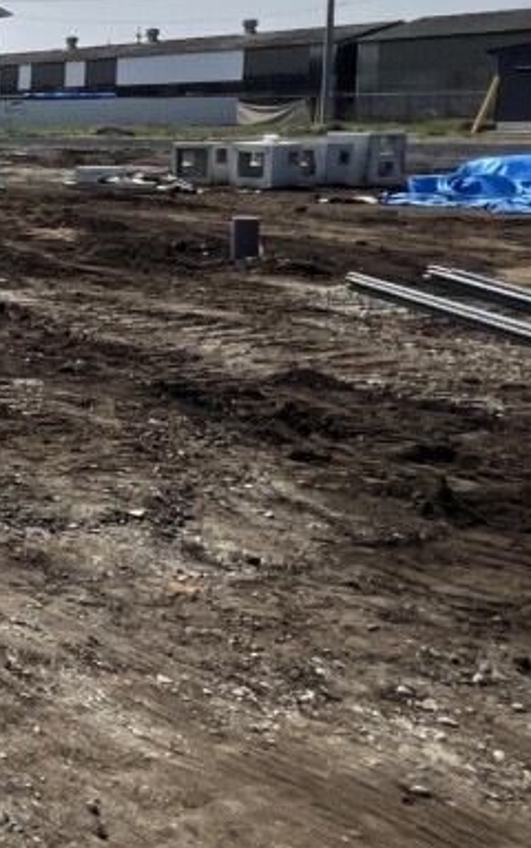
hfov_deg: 16.1
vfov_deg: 42.0
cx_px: -681
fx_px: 1063
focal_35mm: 46
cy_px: 204
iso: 32
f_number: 1.8
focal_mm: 1.57
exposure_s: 1/4587
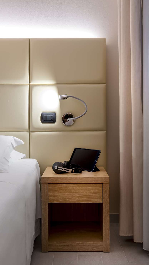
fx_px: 267
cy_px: 133
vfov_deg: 52.8
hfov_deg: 31.2
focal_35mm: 38
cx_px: 78
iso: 250
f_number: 7.1
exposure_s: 1/4
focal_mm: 36
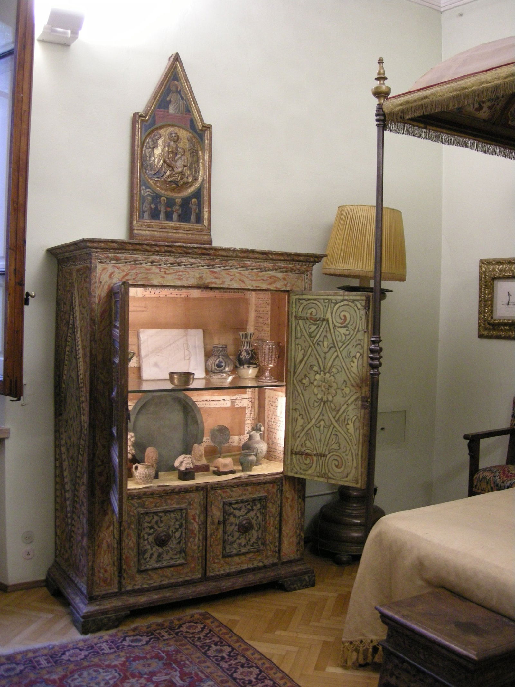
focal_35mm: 36
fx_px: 714
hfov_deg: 39.7
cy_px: 344
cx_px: 258
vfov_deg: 51.4
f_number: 2.7
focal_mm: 7.5
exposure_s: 1/15.8
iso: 400
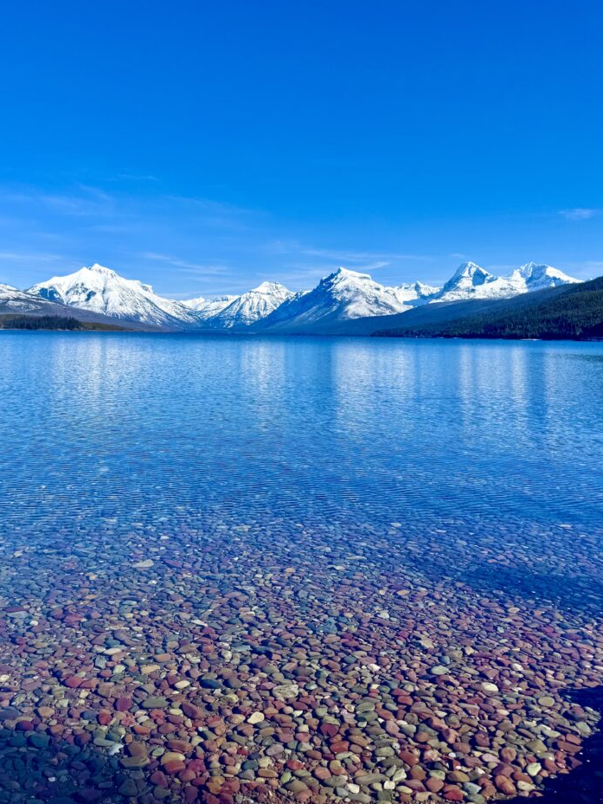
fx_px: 720
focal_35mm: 31
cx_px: 226
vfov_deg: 57.6
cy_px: 299
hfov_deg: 45.1
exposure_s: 1/6410
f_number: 1.78
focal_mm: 6.76
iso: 80
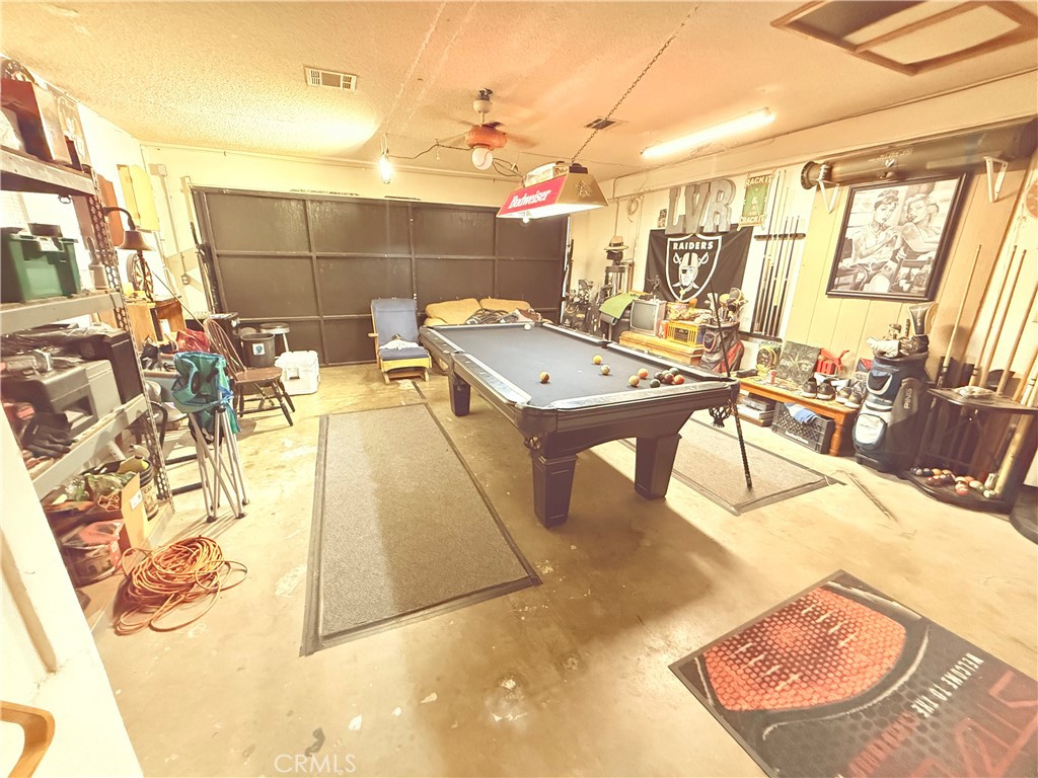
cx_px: 519
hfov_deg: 102.1
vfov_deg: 85.7
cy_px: 389
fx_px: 420
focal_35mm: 14
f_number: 2.2
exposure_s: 1/60
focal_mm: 2.22
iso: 1000
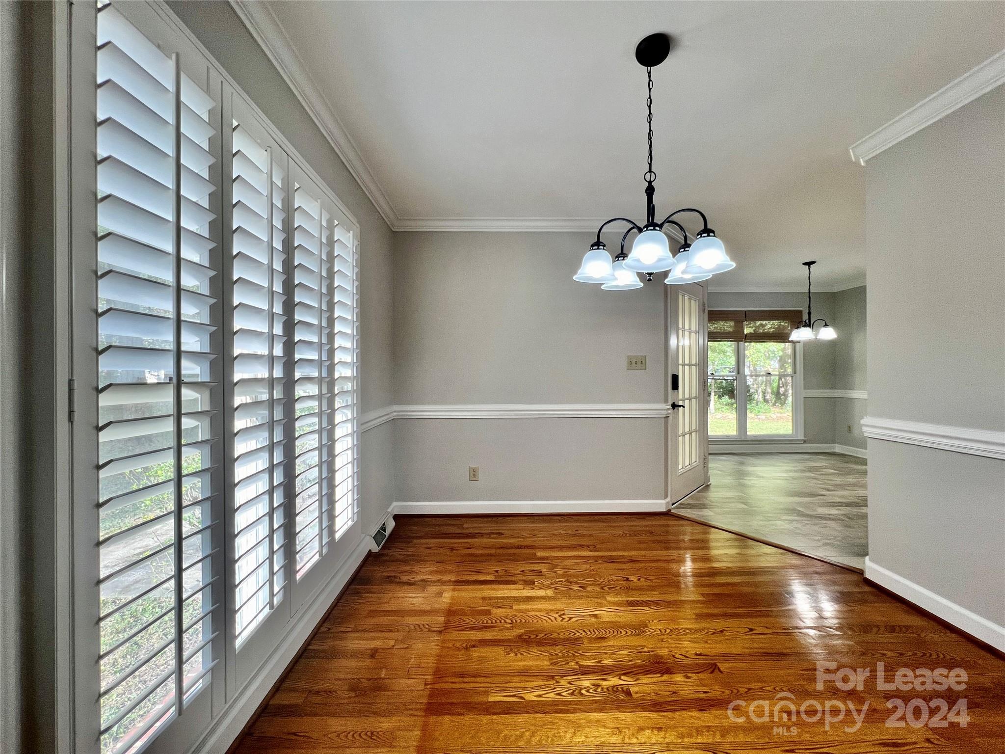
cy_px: 377
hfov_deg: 106.2
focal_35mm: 13
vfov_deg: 89.9
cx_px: 502
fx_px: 377
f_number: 1.8
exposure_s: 1/120
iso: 80
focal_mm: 1.57
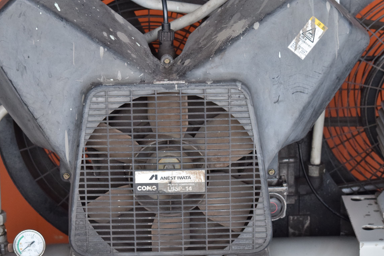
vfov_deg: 11.3
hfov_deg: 16.9
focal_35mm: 121
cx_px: 181
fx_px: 1292
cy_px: 139
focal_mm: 62
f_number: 6.3
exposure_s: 1/250
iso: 1250
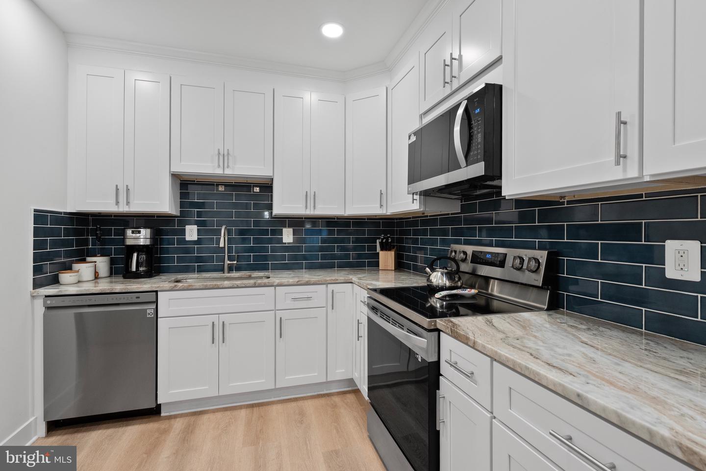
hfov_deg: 96.7
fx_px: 314
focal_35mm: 16
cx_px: 353
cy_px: 236
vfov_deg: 73.8
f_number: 8
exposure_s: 1/13
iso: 800
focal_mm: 16
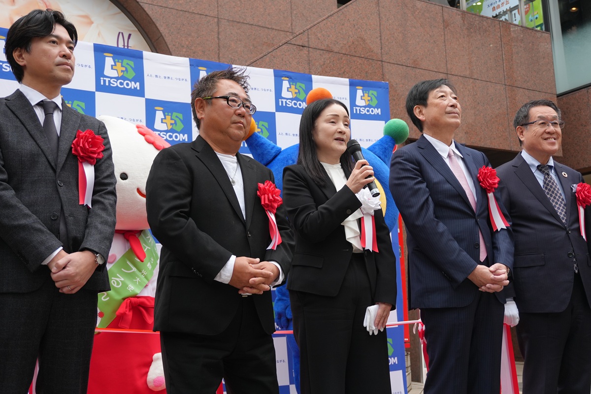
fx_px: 689
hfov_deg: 46.4
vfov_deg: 31.9
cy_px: 197
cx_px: 296
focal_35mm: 42
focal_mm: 28
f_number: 4.5
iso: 250
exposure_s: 1/160
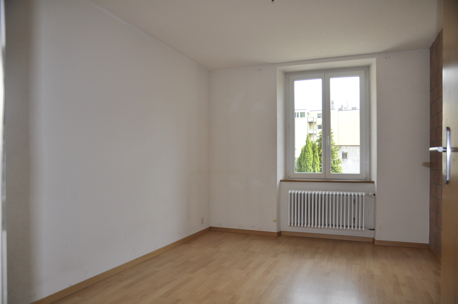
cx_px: 229
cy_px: 152
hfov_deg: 73.8
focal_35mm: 24
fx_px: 305
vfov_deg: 53.0
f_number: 4
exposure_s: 1/200
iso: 200
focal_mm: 16
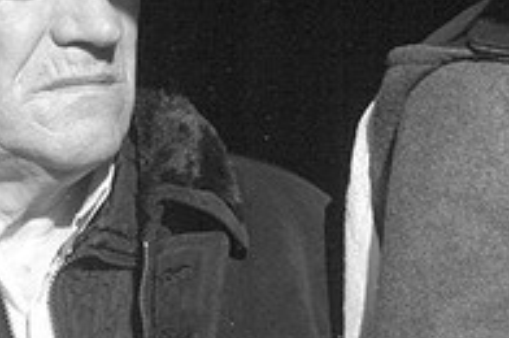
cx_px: 91
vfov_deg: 1.4
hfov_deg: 2.1
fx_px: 13565
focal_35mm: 961
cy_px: 43
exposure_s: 1/400
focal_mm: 150
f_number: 10
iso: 100
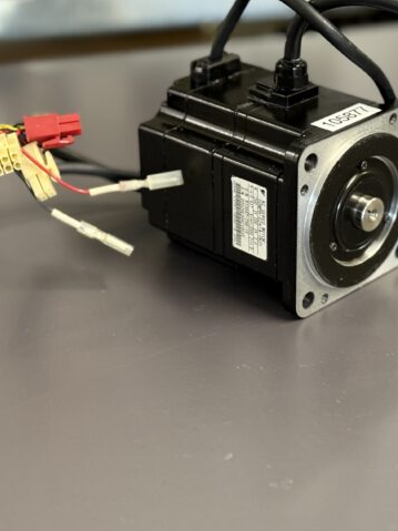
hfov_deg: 19.1
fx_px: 1181
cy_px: 229
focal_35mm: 77
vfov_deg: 25.3
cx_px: 241
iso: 250
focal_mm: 6.76
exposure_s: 1/33
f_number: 1.78
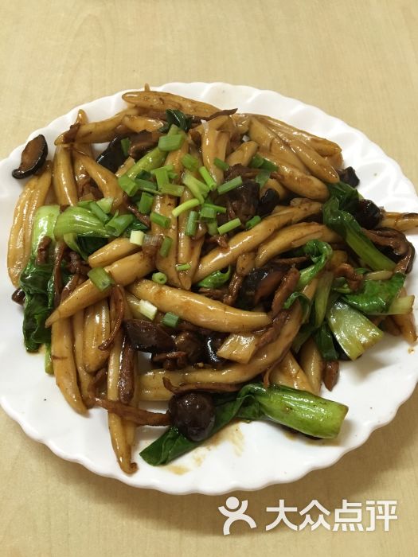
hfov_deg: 48.2
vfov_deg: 61.7
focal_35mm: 29
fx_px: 467
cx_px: 209
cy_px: 278
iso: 200
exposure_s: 1/33
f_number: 2.2
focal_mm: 4.15
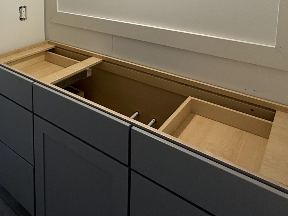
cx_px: 57
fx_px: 275
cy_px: -6
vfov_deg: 37.7
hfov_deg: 51.8
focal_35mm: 33
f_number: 2.2
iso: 80
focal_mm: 2.22
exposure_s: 1/120
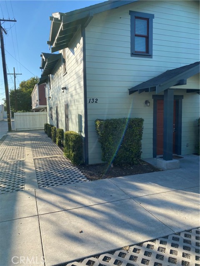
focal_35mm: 26
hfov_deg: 53.1
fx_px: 200
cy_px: 133
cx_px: 100
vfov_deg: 67.3
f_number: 1.8
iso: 32
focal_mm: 4.25
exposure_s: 1/833
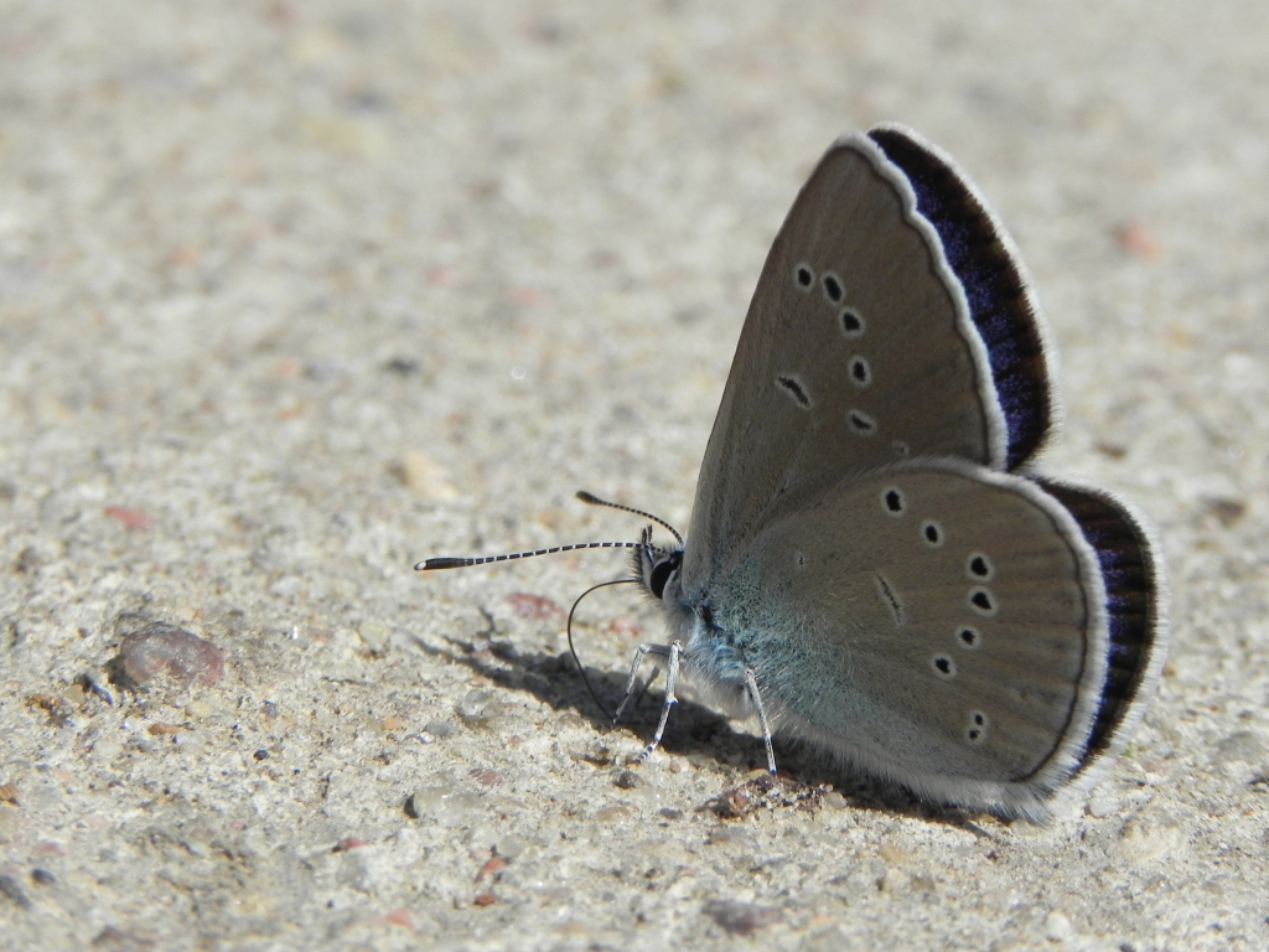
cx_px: 634
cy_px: 476
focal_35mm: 105
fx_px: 3849
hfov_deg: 18.7
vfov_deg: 14.1
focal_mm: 18.8
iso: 160
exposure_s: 1/566
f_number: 7.1
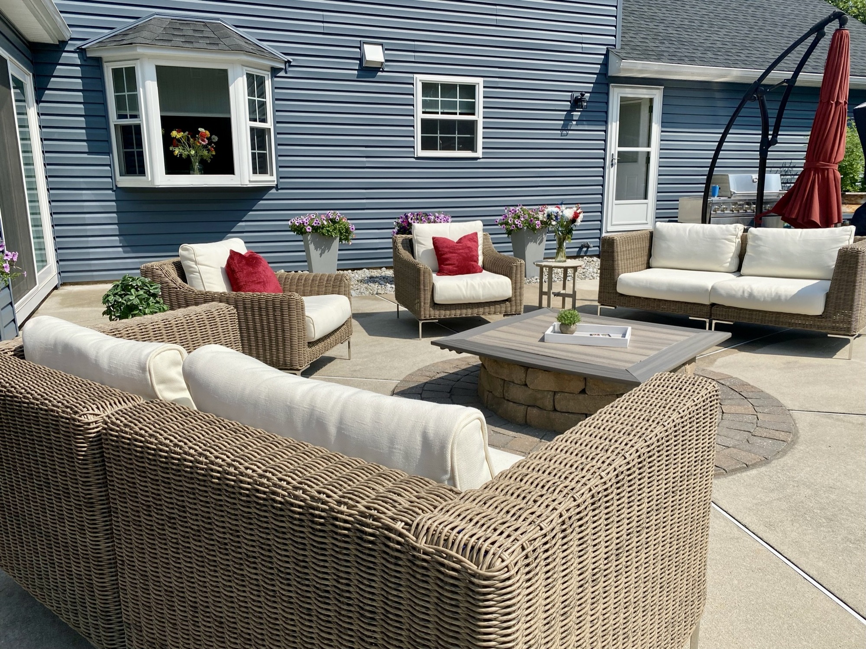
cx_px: 433
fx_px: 650
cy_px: 324
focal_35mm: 26
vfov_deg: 53.0
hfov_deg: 67.3
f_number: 1.8
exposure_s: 1/3401
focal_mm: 4.25
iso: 32
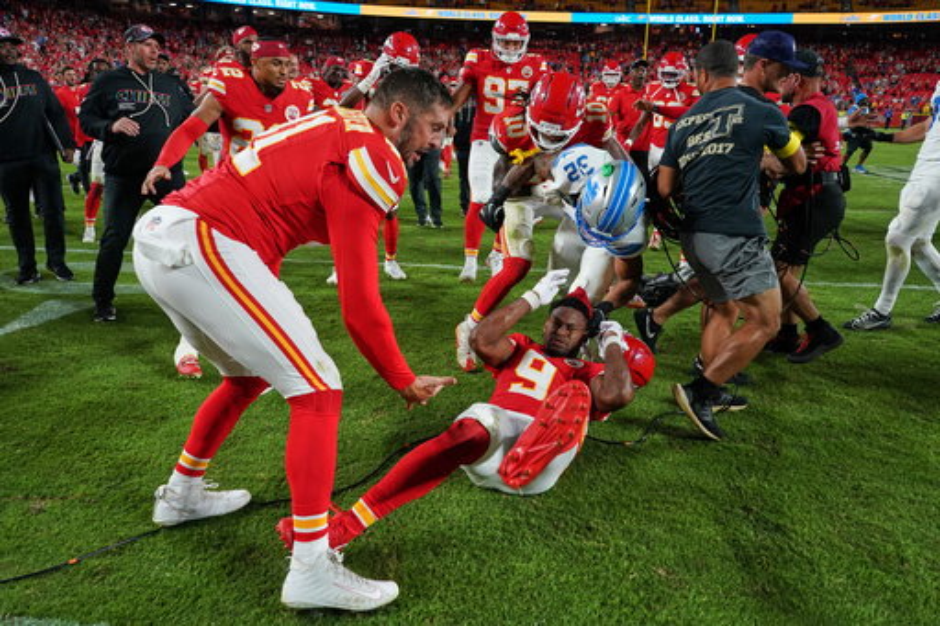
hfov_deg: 65.5
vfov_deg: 46.4
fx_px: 731
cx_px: 470
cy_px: 313
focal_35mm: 28
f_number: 4
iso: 2000
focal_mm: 28
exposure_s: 1/1000
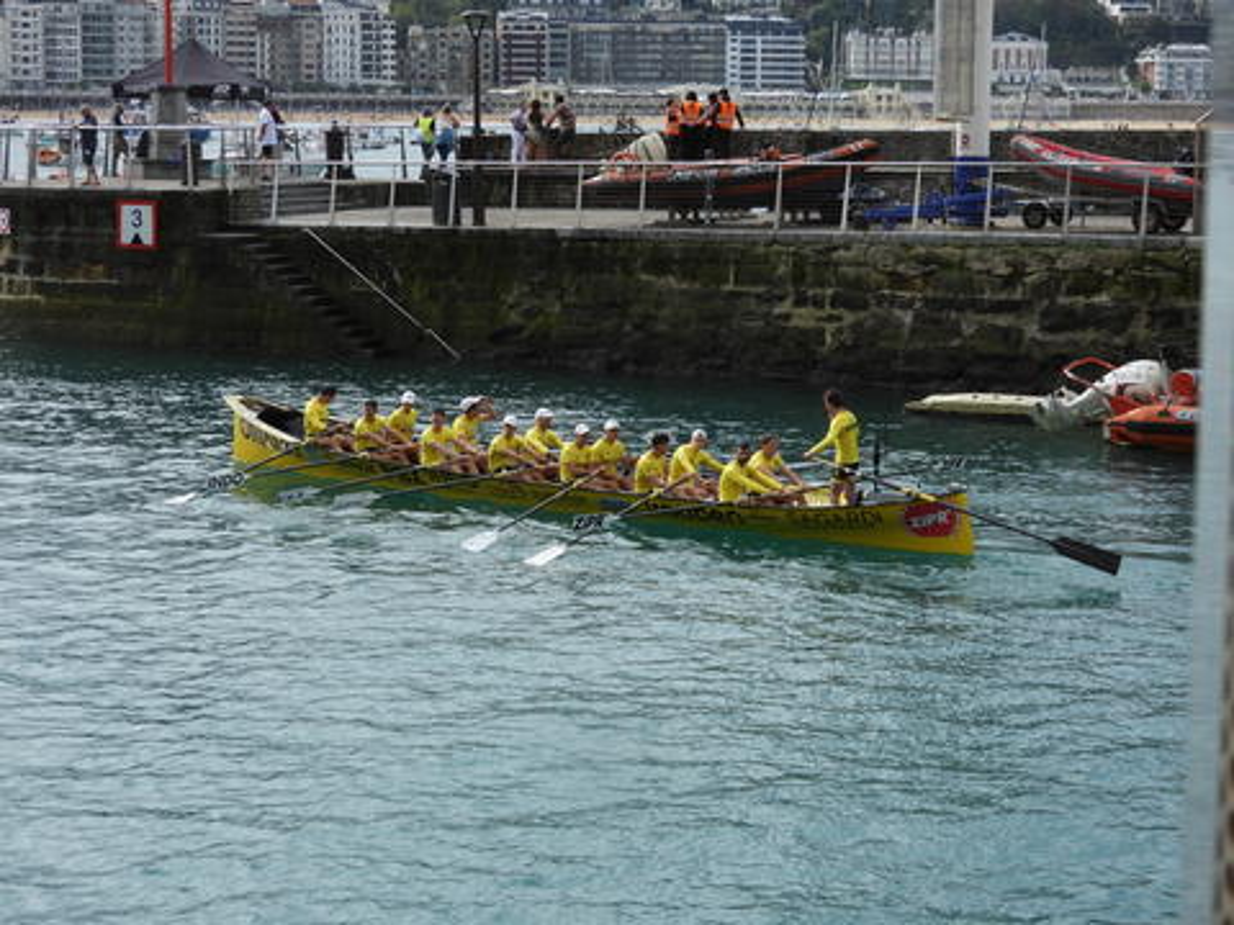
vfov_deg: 19.6
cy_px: 462
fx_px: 2674
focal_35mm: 75
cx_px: 617
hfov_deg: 26.0
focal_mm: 13.4
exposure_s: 1/1000
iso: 100
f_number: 3.5
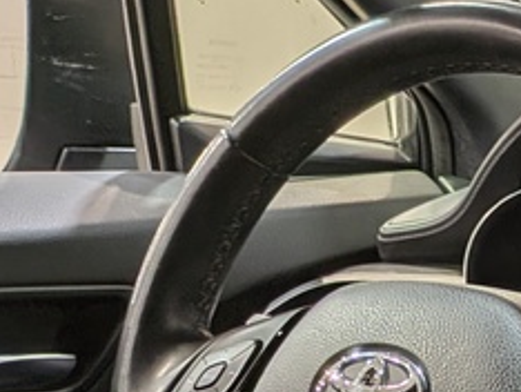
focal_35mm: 105
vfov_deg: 12.5
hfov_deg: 15.0
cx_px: 1064
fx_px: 1582
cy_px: 780
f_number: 1.7
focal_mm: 4.53
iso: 24
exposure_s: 1/119
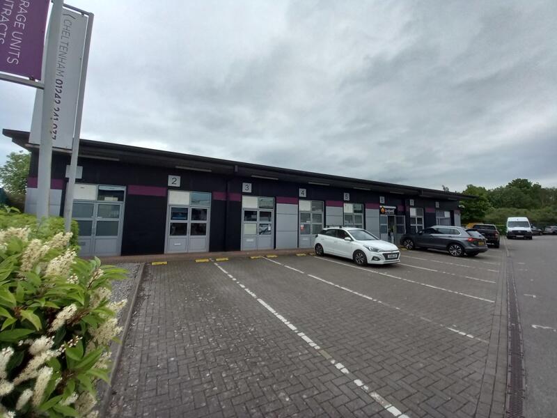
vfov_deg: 89.9
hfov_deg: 106.2
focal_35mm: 13
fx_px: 209
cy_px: 209
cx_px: 278
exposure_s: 1/630
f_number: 2.2
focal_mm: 1.13
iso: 40
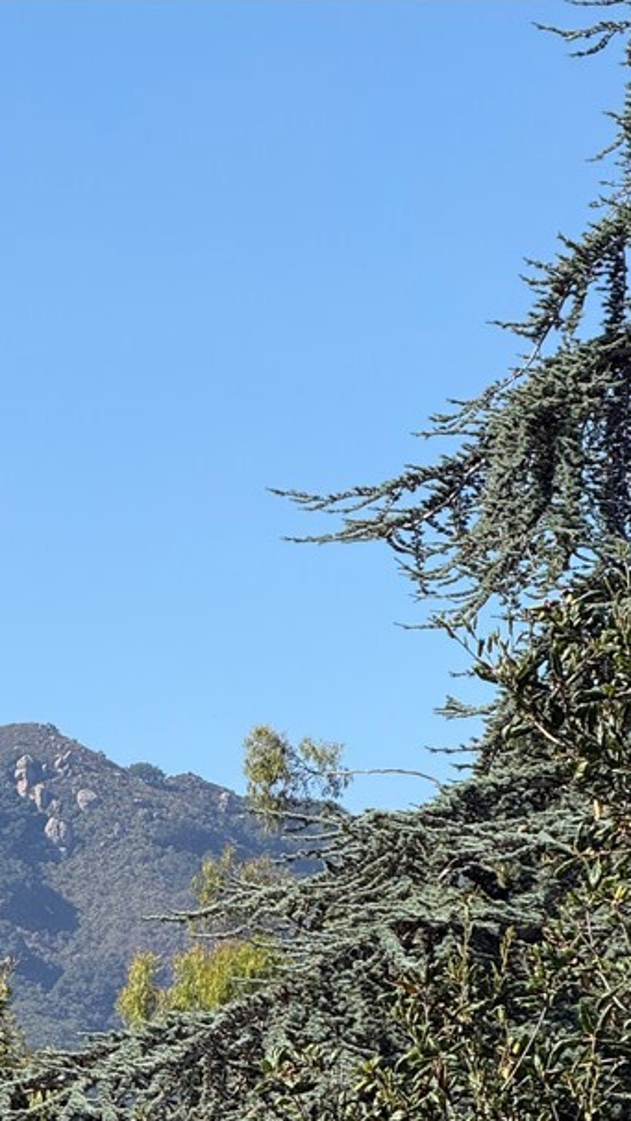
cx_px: -59
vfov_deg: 9.7
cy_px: 943
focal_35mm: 221
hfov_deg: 5.5
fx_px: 6572
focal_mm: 15.66
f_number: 2.8
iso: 50
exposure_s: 1/1033
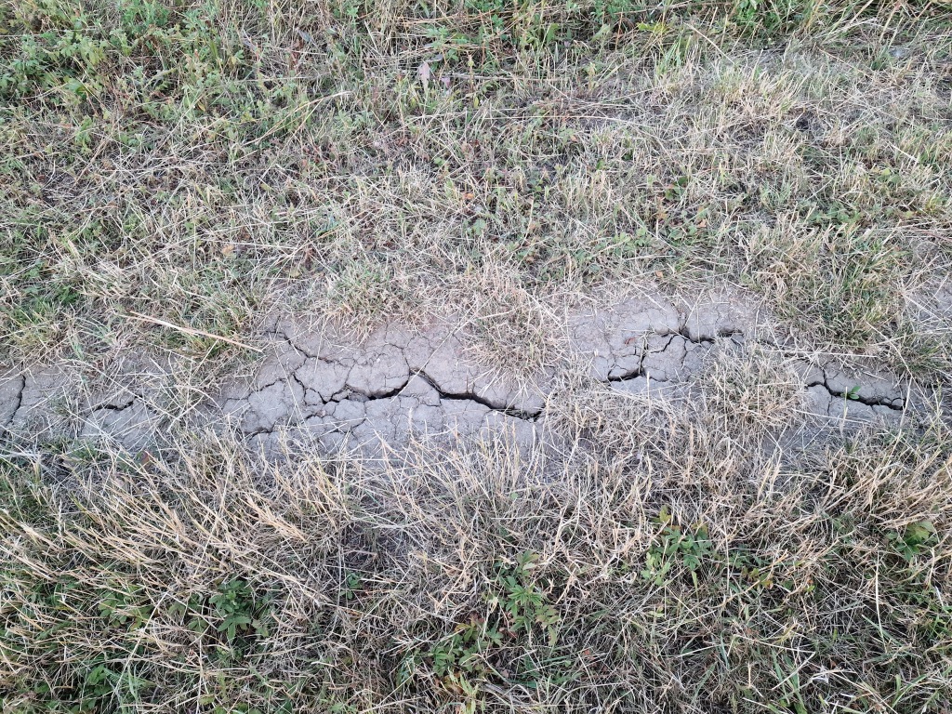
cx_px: 476
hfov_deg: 73.9
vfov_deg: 58.9
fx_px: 633
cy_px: 357
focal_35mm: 23
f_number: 1.8
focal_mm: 6.4
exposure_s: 1/100
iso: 64
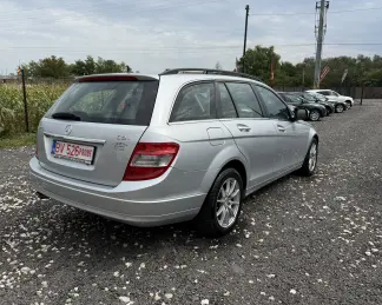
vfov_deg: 54.9
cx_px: 173
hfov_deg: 65.9
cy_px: 157
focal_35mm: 26
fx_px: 294
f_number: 1.78
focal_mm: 6.76
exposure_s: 1/5714
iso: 100
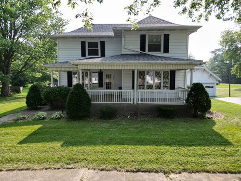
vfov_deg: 56.8
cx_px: 120
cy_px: 90
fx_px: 167
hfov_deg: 71.6
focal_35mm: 24
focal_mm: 6.72
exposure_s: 1/1500
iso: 110
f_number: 1.7
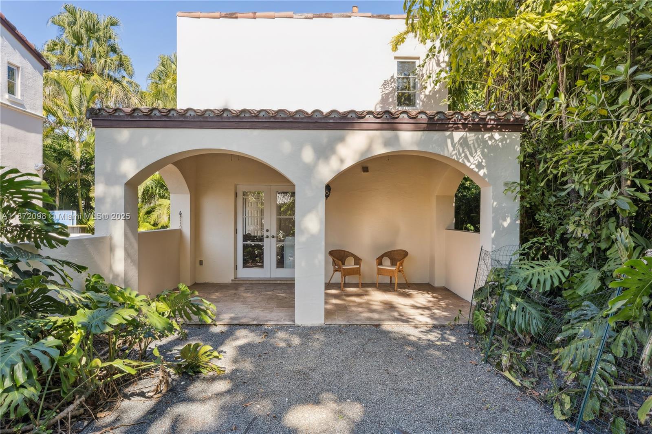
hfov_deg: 81.8
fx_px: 377
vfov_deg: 59.9
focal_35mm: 21
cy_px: 217
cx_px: 326
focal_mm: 20.8
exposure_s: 1/160
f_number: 8
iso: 400
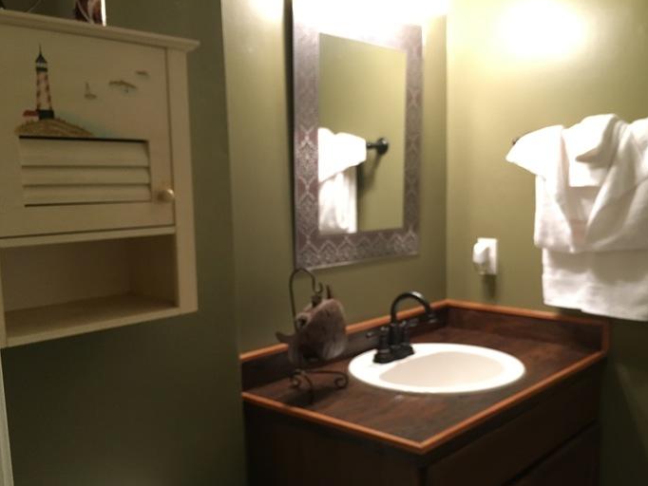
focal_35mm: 34
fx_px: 637
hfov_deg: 53.8
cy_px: 277
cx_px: 364
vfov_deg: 41.7
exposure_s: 1/17
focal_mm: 4.15
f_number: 2.2
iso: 200
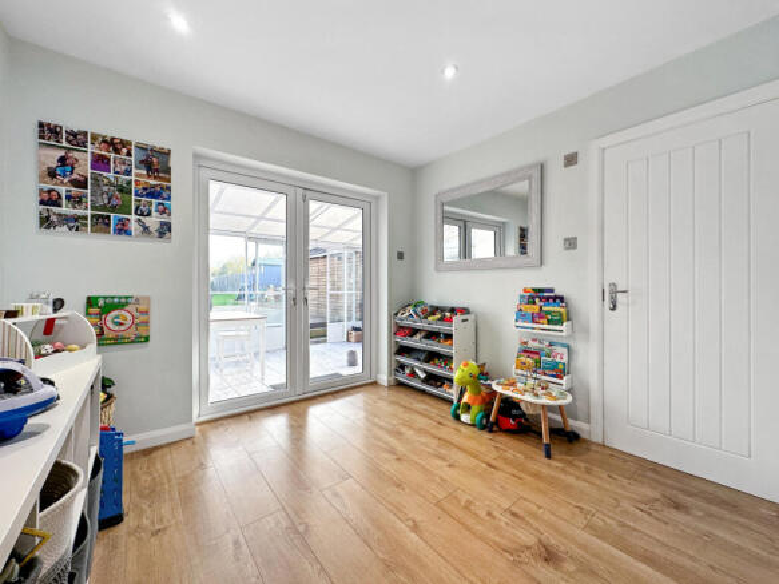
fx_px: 315
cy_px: 292
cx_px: 390
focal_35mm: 14
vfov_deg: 85.7
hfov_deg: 102.1
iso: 50
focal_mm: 2.22
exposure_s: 1/100
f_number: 2.2
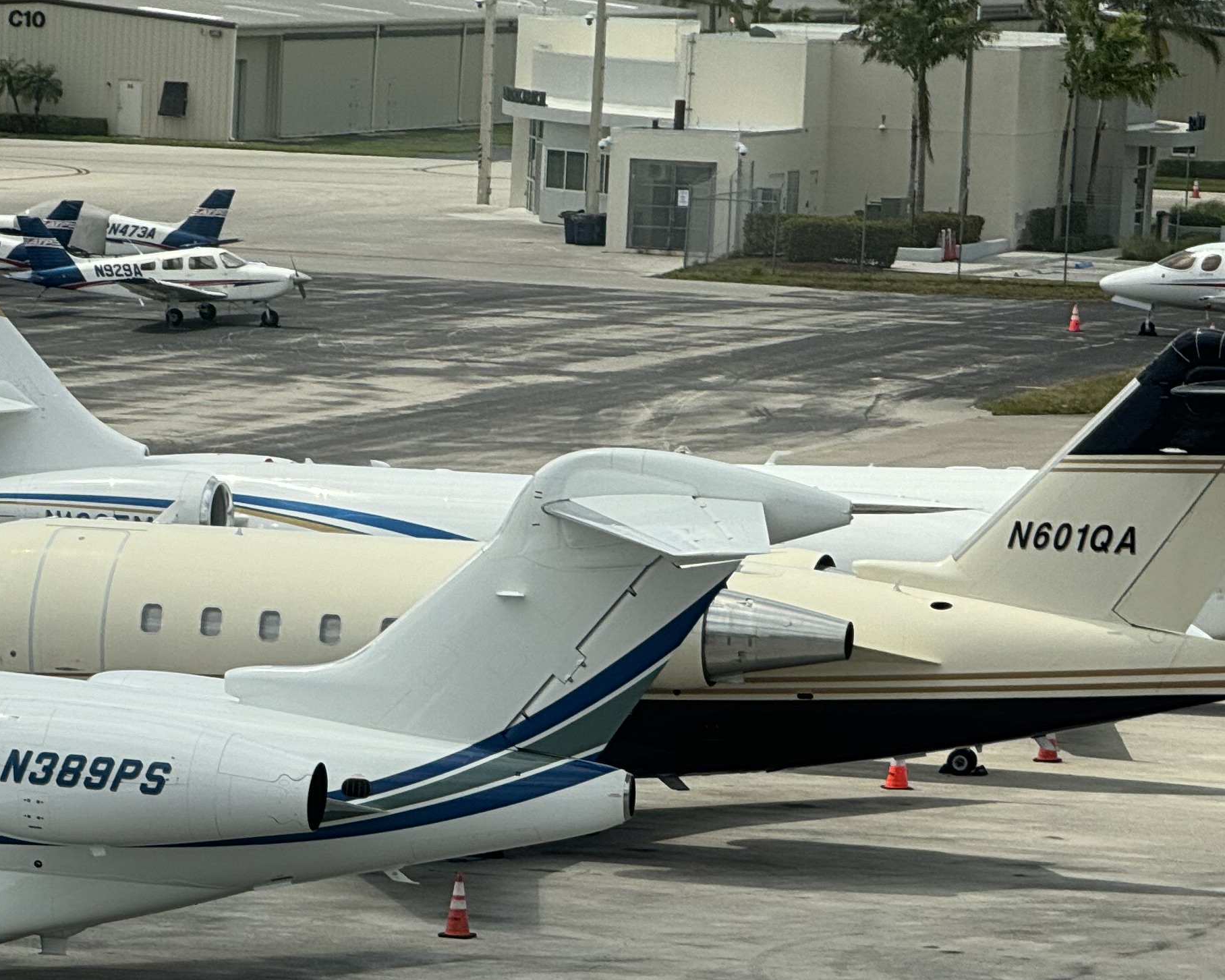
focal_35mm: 260
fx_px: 9427
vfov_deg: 5.9
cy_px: 888
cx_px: 38
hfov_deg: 7.4
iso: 50
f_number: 2.8
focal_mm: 15.66
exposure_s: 1/361
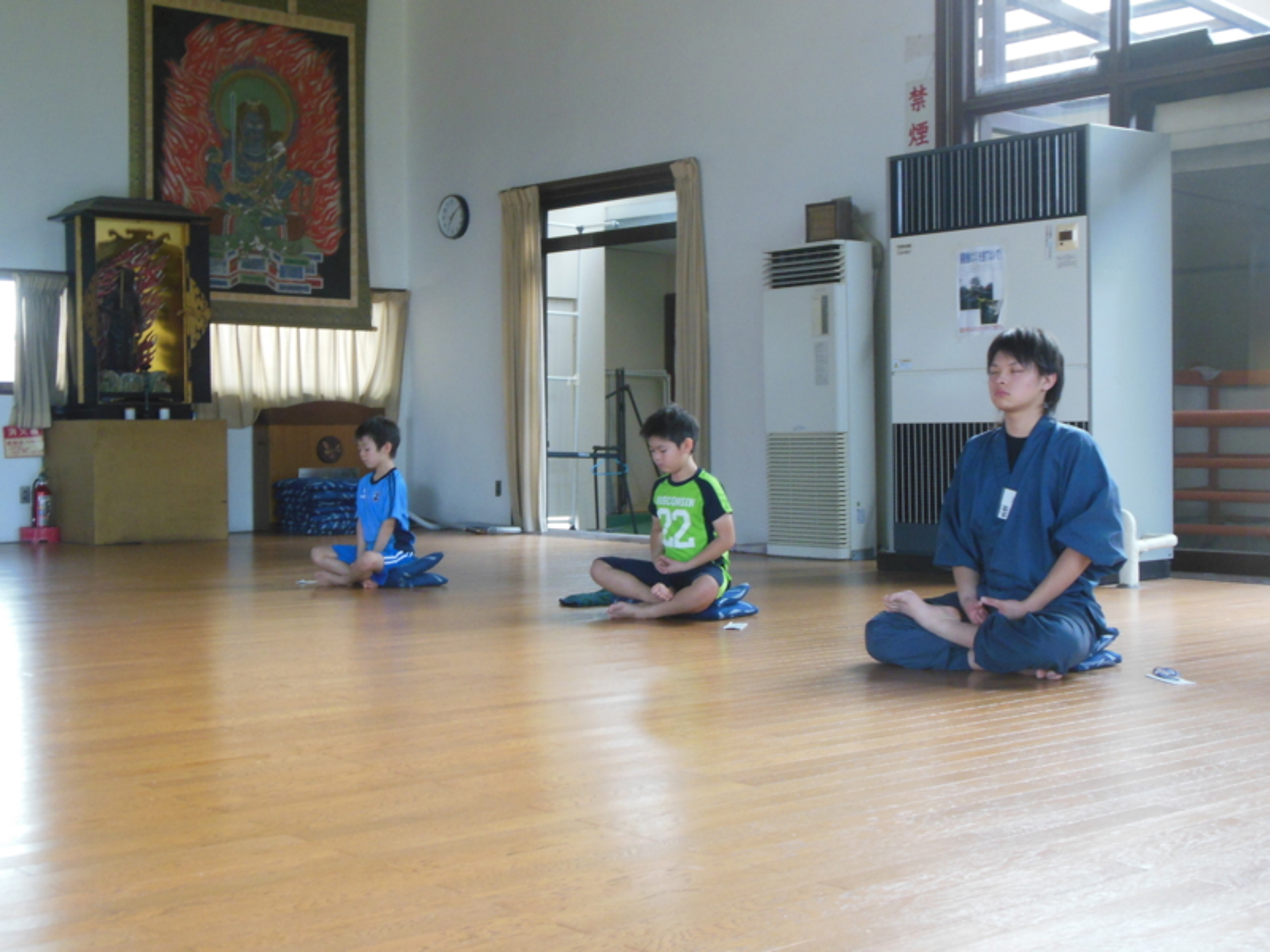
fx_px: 1834
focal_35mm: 50
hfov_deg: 38.2
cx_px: 635
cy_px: 476
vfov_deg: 29.1
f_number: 4
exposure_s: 1/30
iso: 400
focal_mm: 8.9
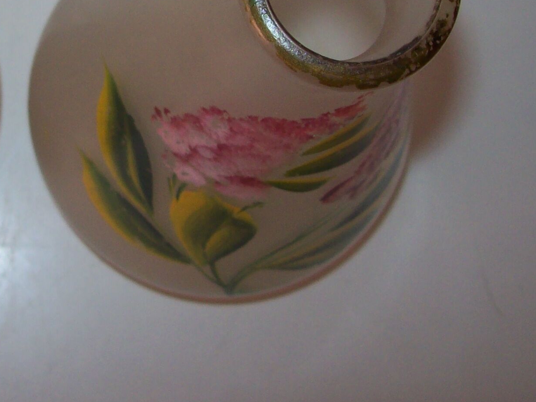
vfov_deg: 17.4
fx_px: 1285
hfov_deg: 22.7
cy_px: 13
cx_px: 8
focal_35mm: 83
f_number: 2.7
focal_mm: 6
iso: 80
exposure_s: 1/64
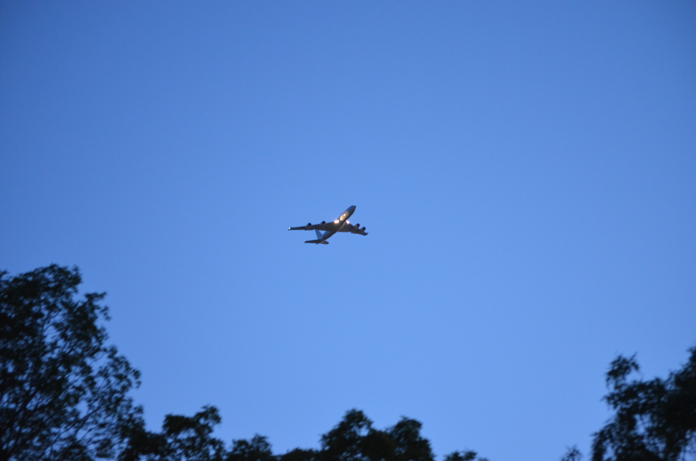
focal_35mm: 108
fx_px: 2084
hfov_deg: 19.0
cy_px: 230
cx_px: 348
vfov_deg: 12.6
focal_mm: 72
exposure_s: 1/25
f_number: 4.2
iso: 1600
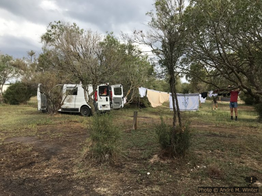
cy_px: 98
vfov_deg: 49.7
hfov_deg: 63.4
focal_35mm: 28
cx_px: 131
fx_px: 212
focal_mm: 4
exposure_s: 1/598
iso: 20
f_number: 1.8
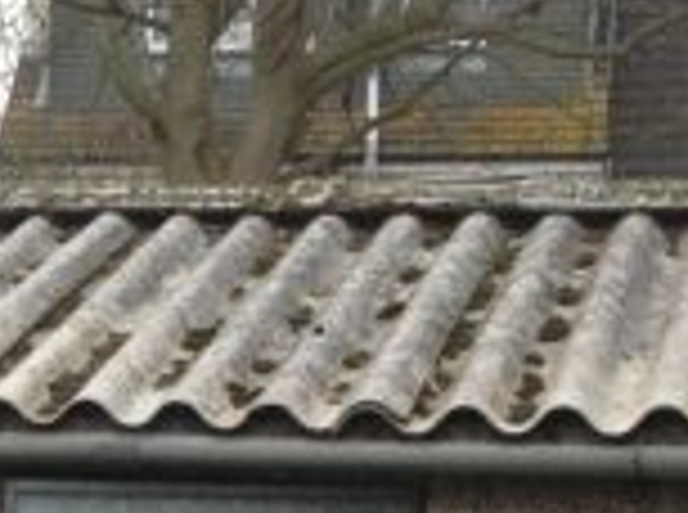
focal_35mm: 176
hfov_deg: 11.0
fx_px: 3490
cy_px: 783
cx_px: -234
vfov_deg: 8.2
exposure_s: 1/593
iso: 50
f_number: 2.4
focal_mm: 4.28
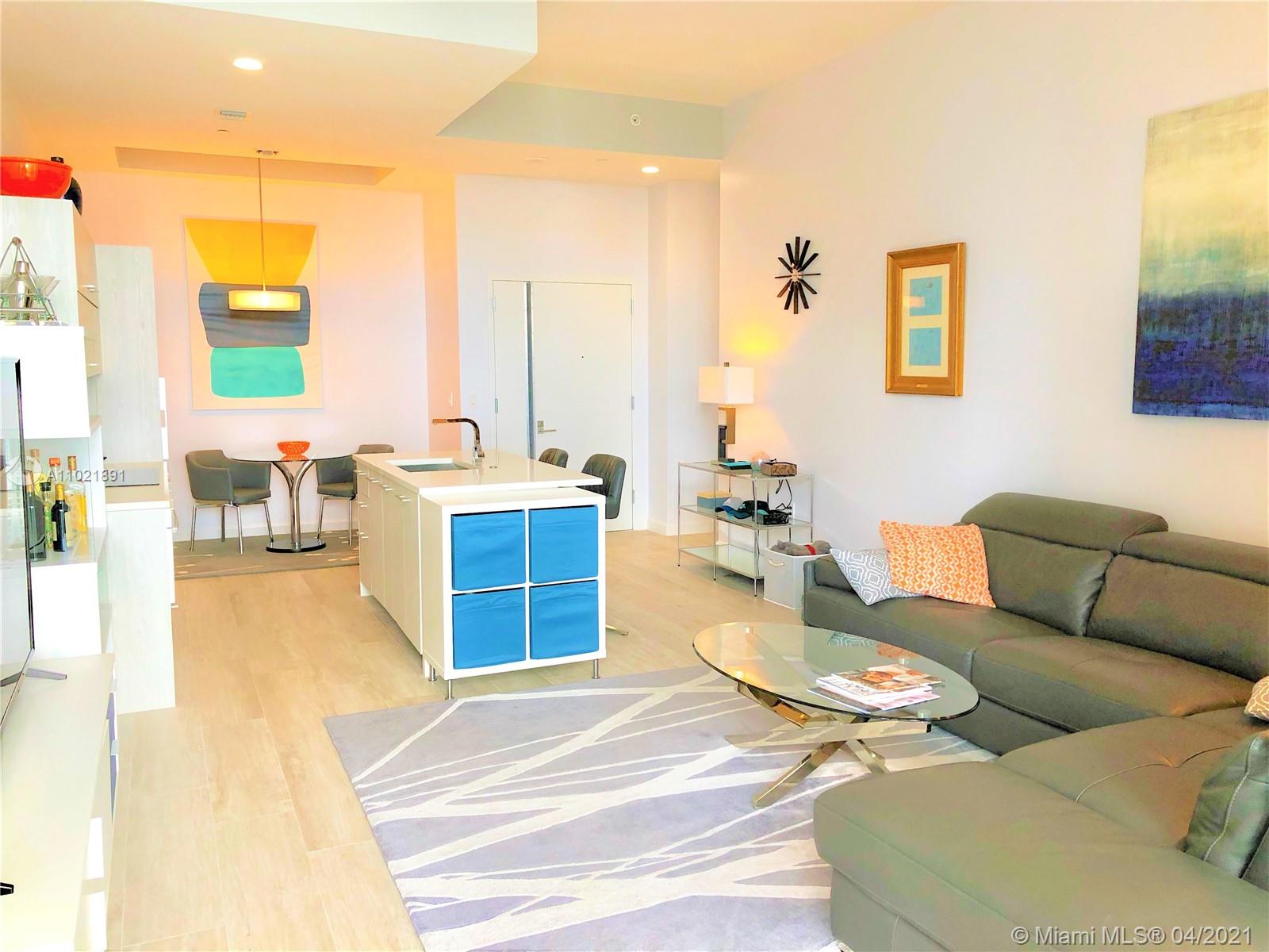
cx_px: 634
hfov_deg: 63.4
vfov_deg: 49.7
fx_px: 1026
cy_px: 476
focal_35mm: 28
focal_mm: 4
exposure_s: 1/40
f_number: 1.8
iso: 25
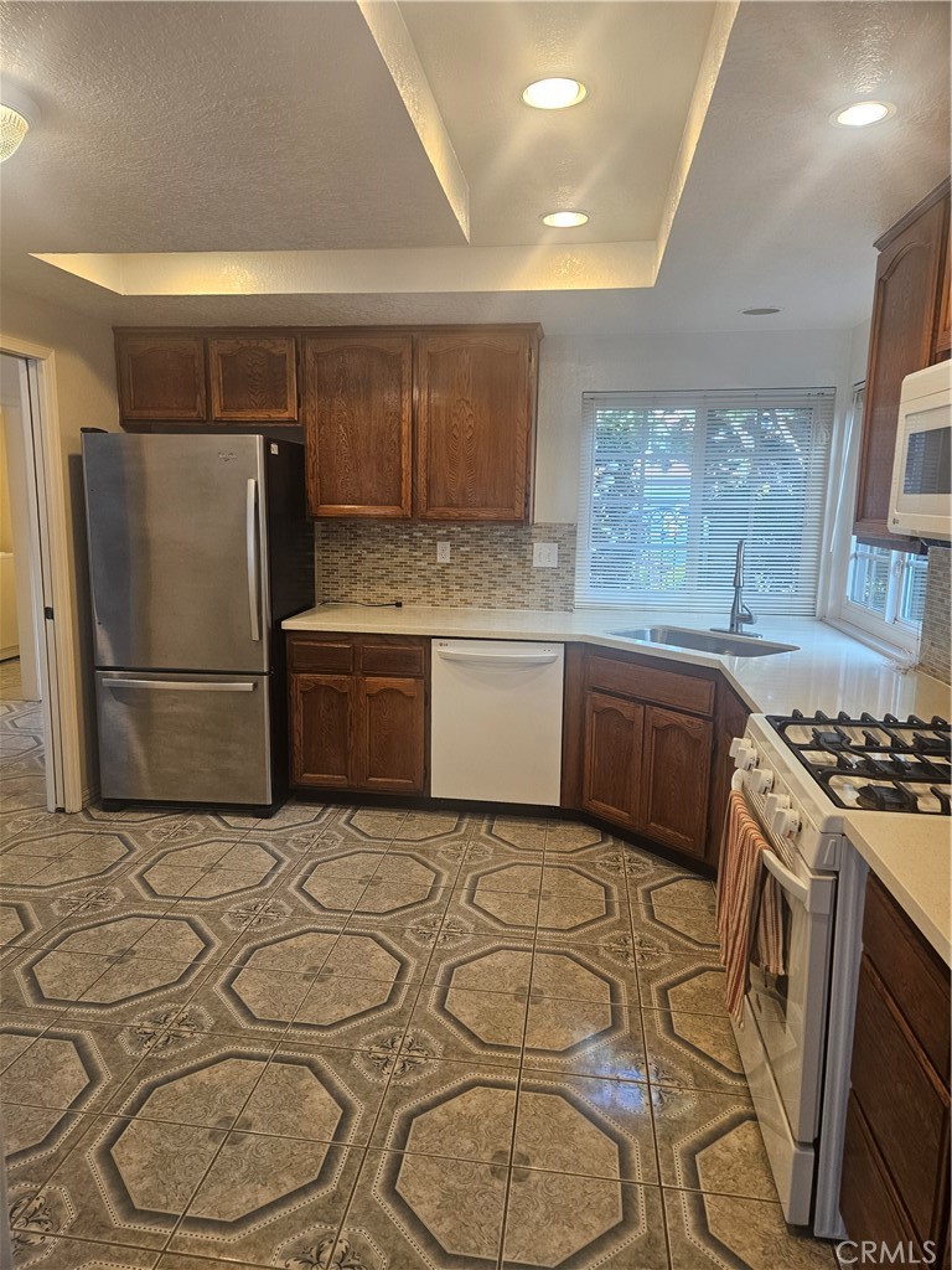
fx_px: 843
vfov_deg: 73.9
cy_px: 635
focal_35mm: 23
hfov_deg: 58.9
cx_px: 476
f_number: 1.8
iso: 160
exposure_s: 1/120
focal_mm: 5.4
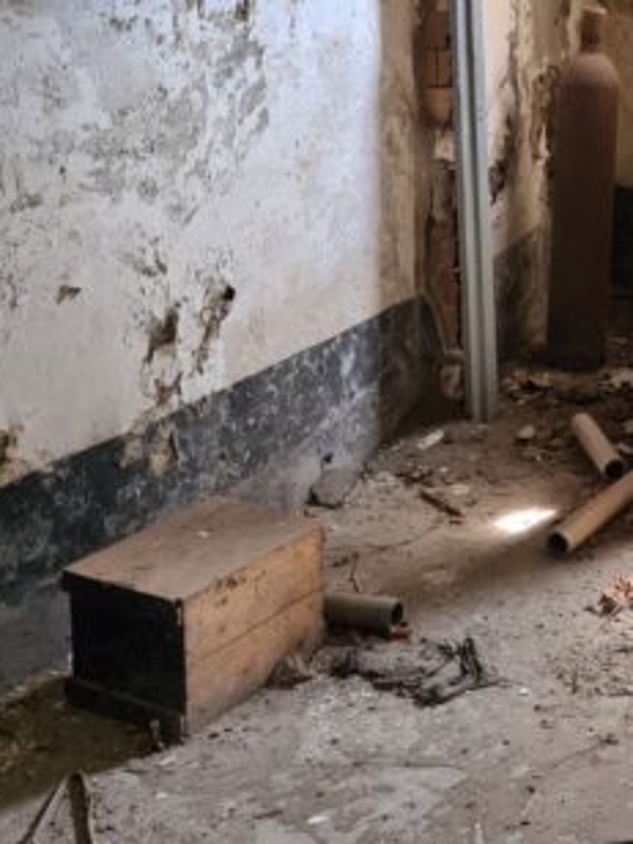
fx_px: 1439
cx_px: 703
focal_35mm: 59
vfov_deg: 31.5
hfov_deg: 23.3
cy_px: 126
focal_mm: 5.4
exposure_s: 1/50
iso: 100
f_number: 1.8
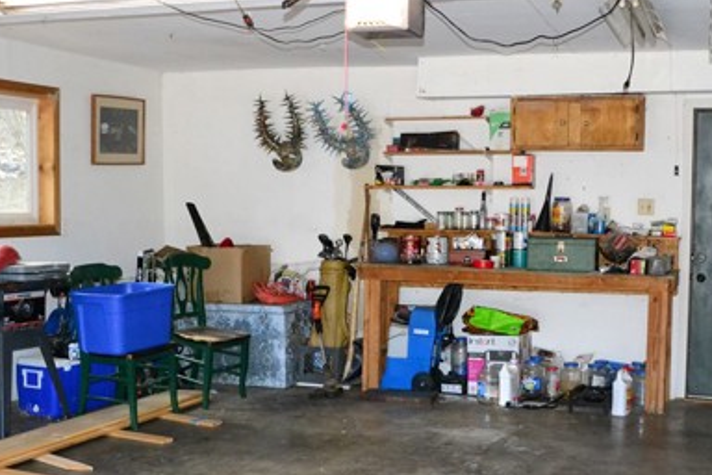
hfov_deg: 39.3
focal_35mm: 50
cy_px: 263
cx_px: 445
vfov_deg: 27.0
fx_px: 989
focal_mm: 20
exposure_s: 1/200
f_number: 5.6
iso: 3200
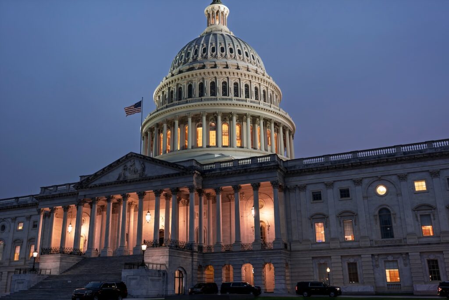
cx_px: 224
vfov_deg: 37.9
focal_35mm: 35
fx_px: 437
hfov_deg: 54.4
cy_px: 150
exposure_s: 1/80
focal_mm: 35
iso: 400
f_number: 2.5
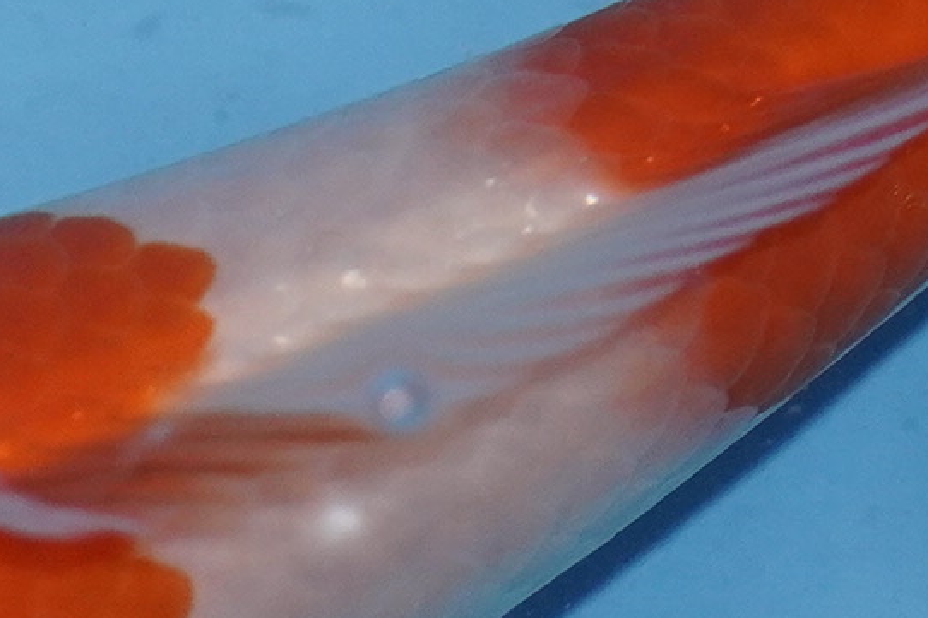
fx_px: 14147
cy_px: 978
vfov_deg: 2.5
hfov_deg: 3.7
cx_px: -308
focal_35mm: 549
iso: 1000
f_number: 5.6
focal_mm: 66
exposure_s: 1/125
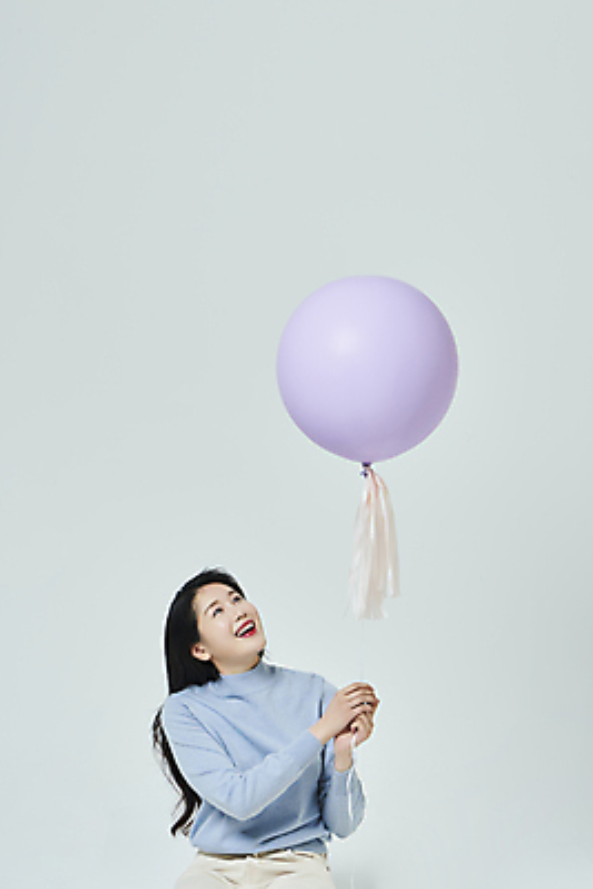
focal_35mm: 70
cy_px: 444
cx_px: 296
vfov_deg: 28.8
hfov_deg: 19.5
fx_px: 1728
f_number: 11
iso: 100
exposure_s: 1/125
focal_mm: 70
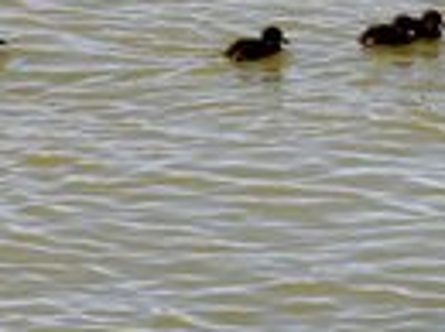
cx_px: 301
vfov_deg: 1.6
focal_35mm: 917
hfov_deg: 2.2
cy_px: -130
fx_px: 11767
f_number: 5.6
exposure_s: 1/320
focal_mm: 31
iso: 80
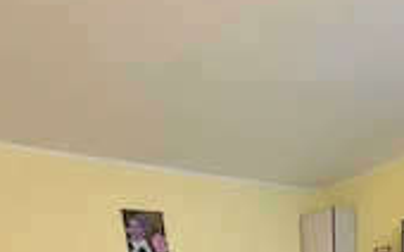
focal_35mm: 35
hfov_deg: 54.7
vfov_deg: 23.7
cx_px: 254
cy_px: 423
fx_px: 385
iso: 400
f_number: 2.2
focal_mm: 2.22
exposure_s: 1/50
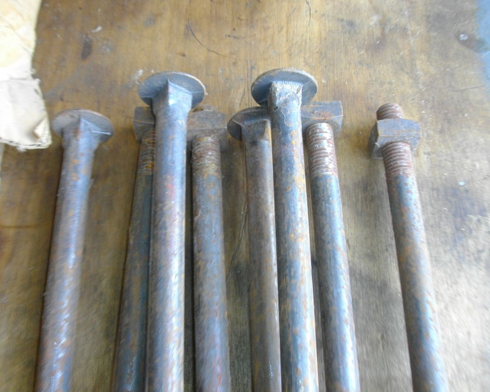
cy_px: 197
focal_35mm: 34
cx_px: 226
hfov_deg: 52.8
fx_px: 493
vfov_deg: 43.3
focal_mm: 5.7
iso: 200
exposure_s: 1/60
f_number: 2.9
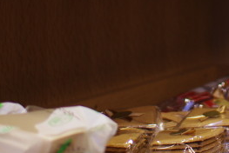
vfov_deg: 7.7
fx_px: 1114
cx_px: 222
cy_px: -98
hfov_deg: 11.6
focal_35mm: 175
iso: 200
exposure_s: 1/125
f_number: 1.8
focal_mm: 30
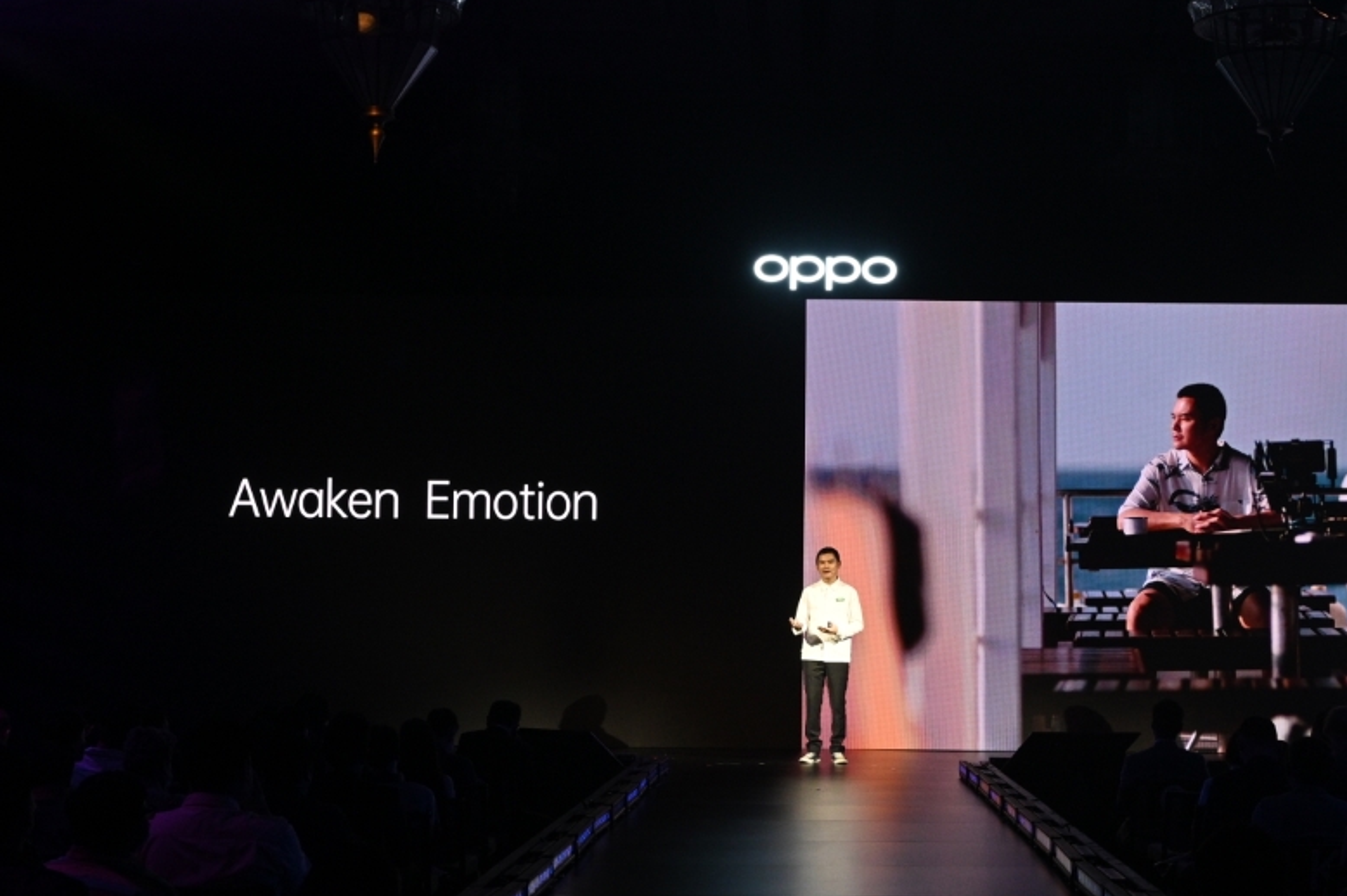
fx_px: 2356
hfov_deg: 31.8
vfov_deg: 21.5
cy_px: 517
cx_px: 805
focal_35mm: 63
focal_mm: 35
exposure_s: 1/100
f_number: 6.3
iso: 1600
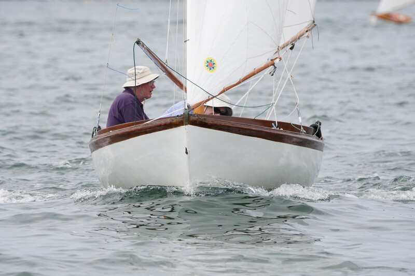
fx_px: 4616
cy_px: 138
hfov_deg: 5.1
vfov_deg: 3.4
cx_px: 208
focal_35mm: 400
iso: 320
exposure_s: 1/1250
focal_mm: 267
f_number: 5.6
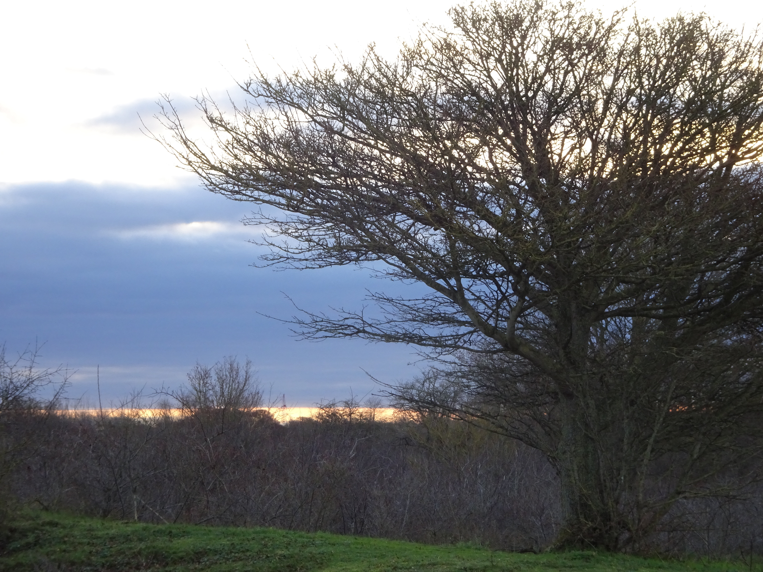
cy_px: 286
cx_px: 382
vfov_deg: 14.5
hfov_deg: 19.3
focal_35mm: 102
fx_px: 2248
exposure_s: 1/125
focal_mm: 17.49
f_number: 5
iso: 250
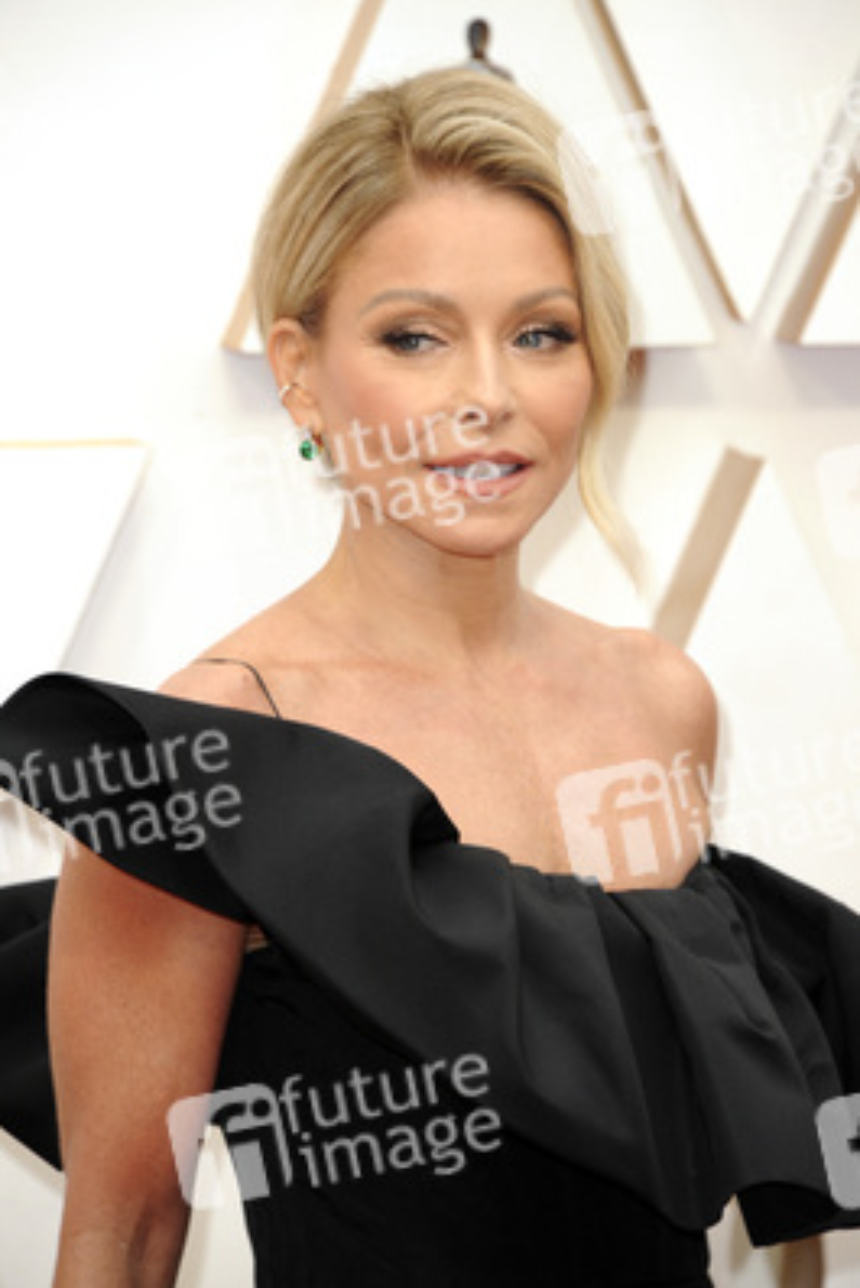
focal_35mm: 252
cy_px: 646
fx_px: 9021
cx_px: 430
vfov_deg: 8.2
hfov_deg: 5.5
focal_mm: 250
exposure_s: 1/250
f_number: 6.3
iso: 1000
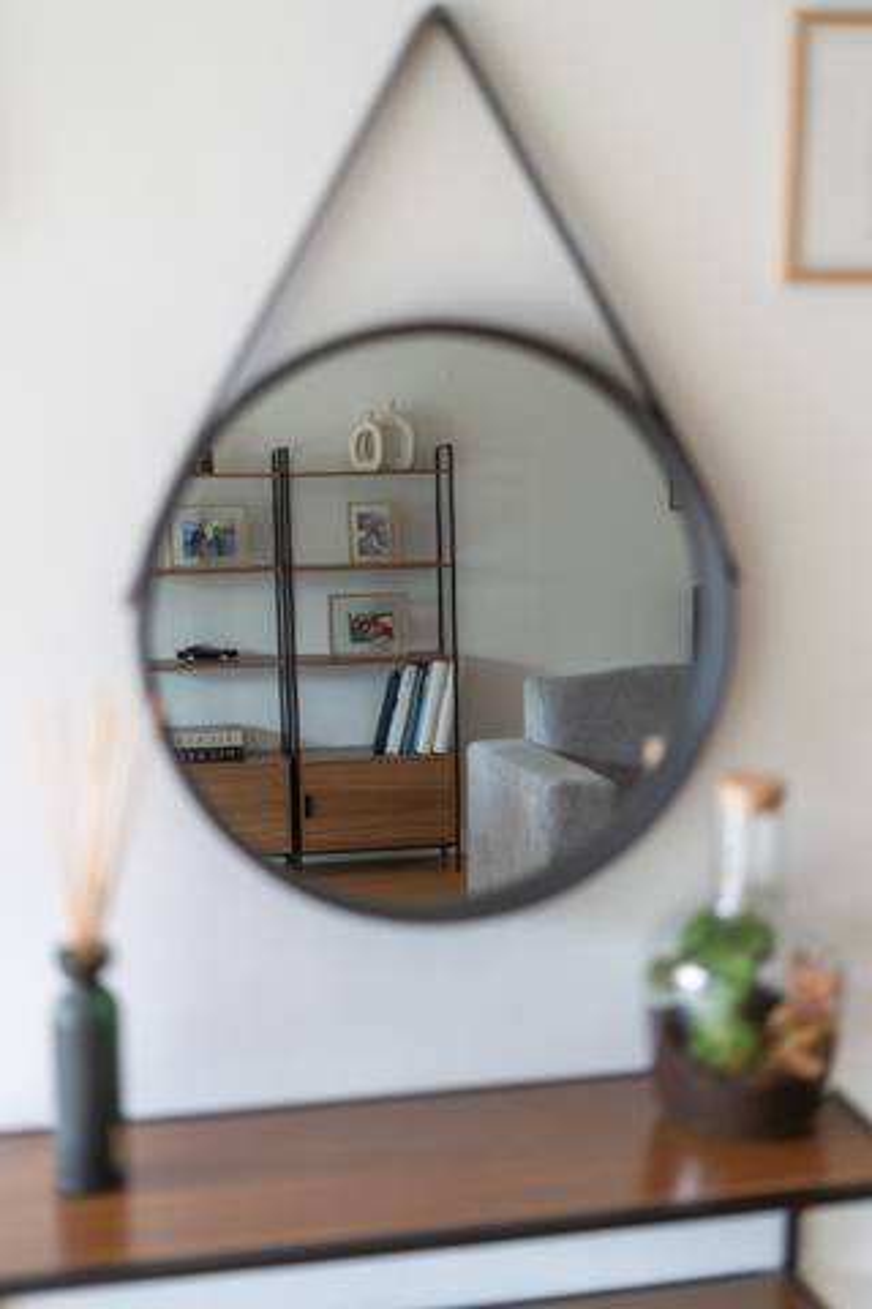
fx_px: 1817
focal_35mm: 50
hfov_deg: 27.0
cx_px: 436
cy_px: 654
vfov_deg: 39.6
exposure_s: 1/200
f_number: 1.8
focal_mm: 50
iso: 250
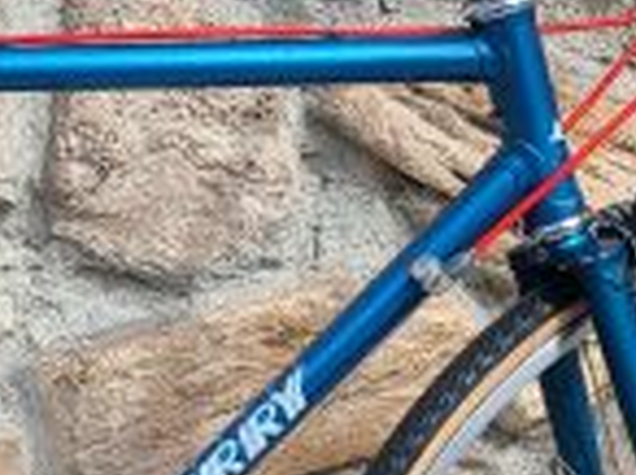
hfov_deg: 16.7
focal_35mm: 114
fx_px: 2091
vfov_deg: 12.7
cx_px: -83
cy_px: 523
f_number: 1.8
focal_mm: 5.4
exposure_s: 1/1686
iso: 40
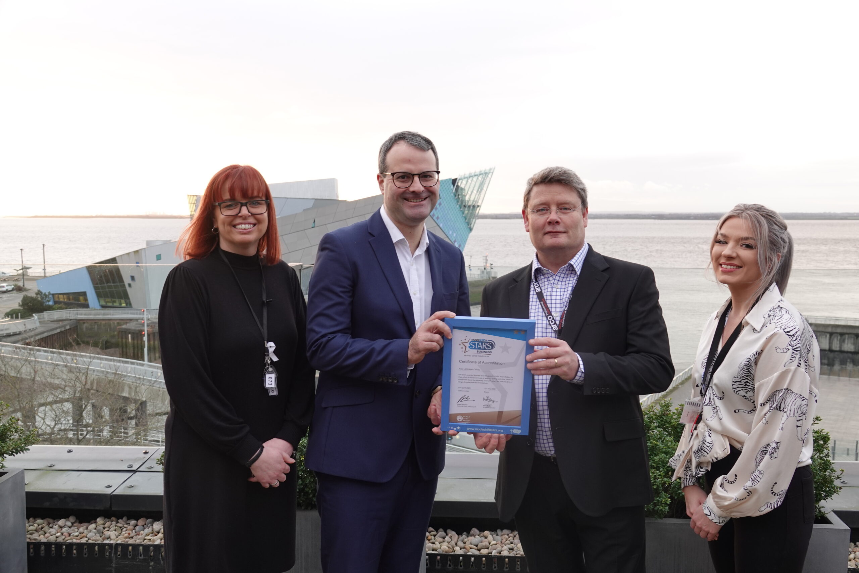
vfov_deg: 38.9
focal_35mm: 34
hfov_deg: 55.8
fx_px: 811
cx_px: 430
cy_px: 286
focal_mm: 12.63
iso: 100
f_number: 2.8
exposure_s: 1/50
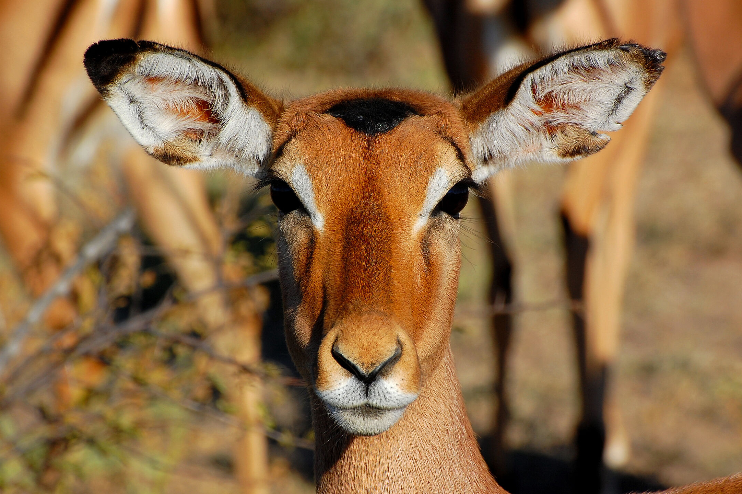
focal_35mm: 416
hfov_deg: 5.0
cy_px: 245
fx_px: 8568
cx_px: 386
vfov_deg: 3.3
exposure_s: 1/250
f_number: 11
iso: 200
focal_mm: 250
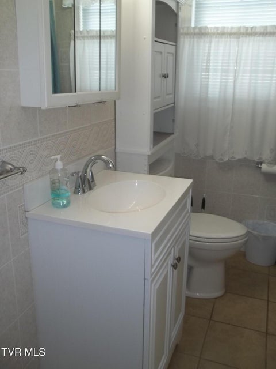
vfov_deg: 55.4
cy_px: 184
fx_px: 351
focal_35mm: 33
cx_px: 138
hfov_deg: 42.9
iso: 64
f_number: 3.3
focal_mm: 5.9
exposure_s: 1/30
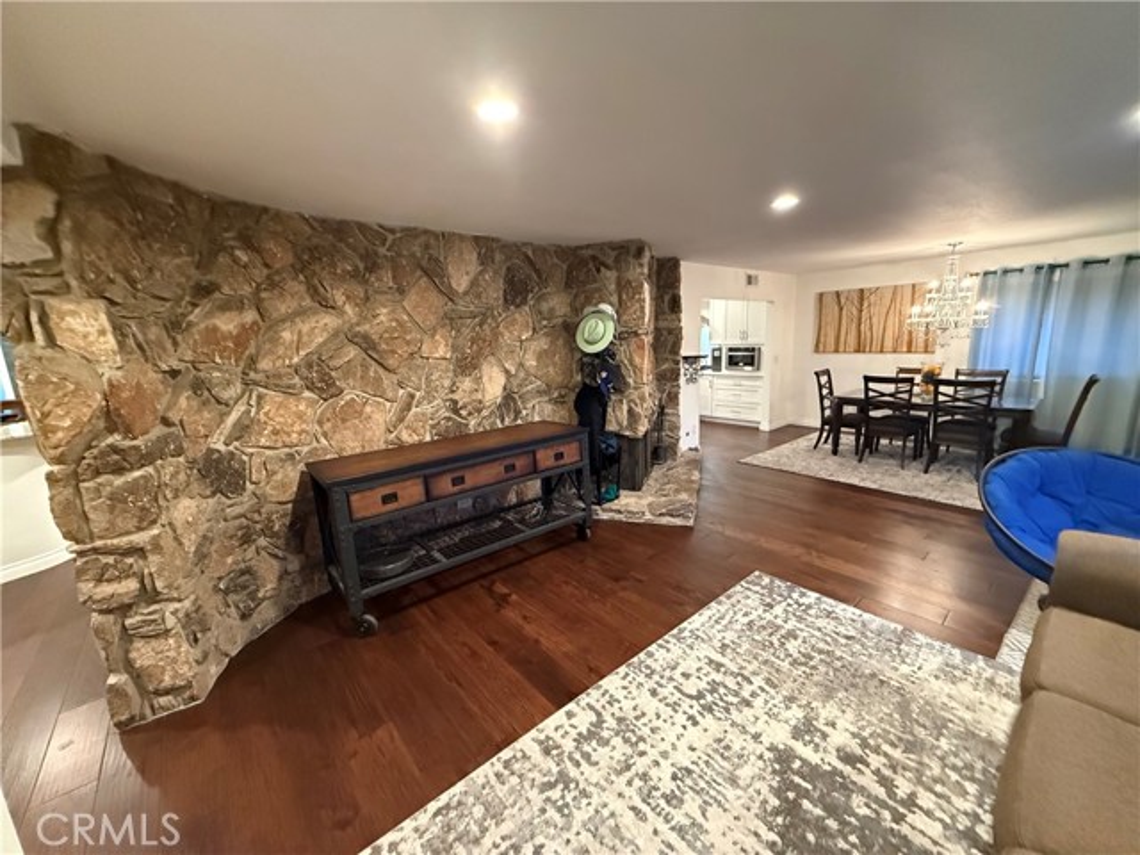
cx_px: 570
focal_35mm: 14
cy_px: 428
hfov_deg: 102.1
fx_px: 461
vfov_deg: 85.7
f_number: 2.2
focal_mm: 2.22
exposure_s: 1/60
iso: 1250
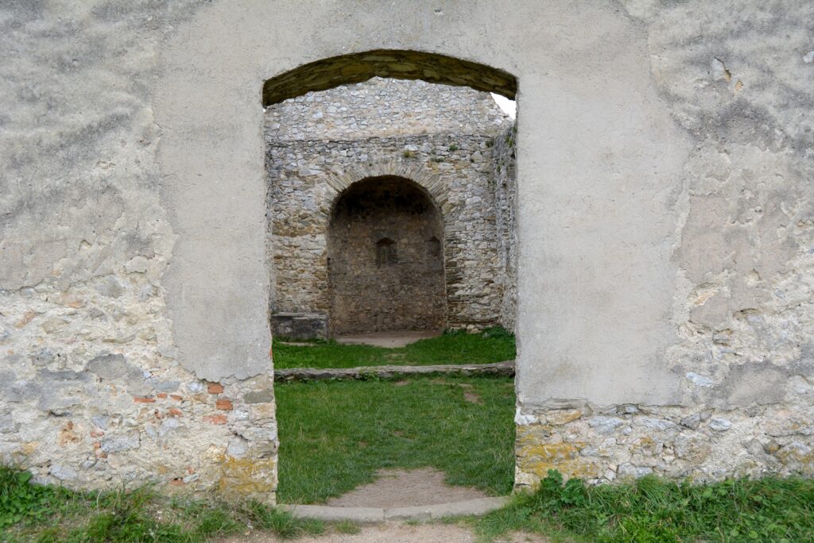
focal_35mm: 33
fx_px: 747
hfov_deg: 57.2
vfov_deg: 40.0
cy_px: 272
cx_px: 407
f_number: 6.3
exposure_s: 1/160
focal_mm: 22
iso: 200
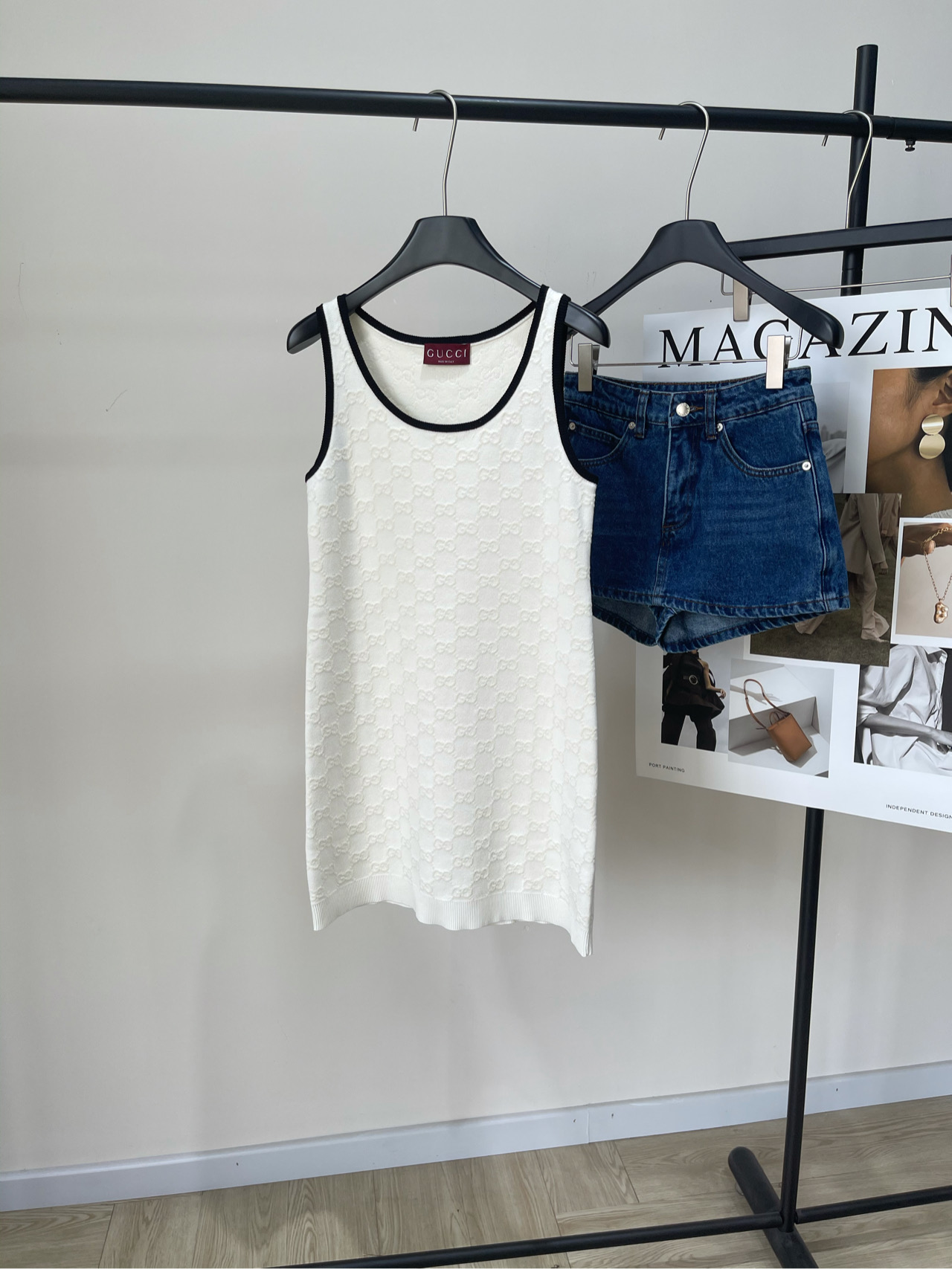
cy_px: 634
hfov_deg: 53.1
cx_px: 476
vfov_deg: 67.3
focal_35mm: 26
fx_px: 954
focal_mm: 5.1
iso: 32
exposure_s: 1/358
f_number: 1.6
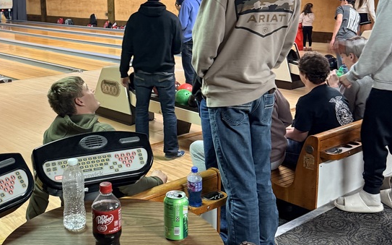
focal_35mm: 48
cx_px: 129
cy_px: 87
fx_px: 513
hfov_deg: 41.3
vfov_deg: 26.7
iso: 400
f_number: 1.78
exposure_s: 1/60
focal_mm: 6.76
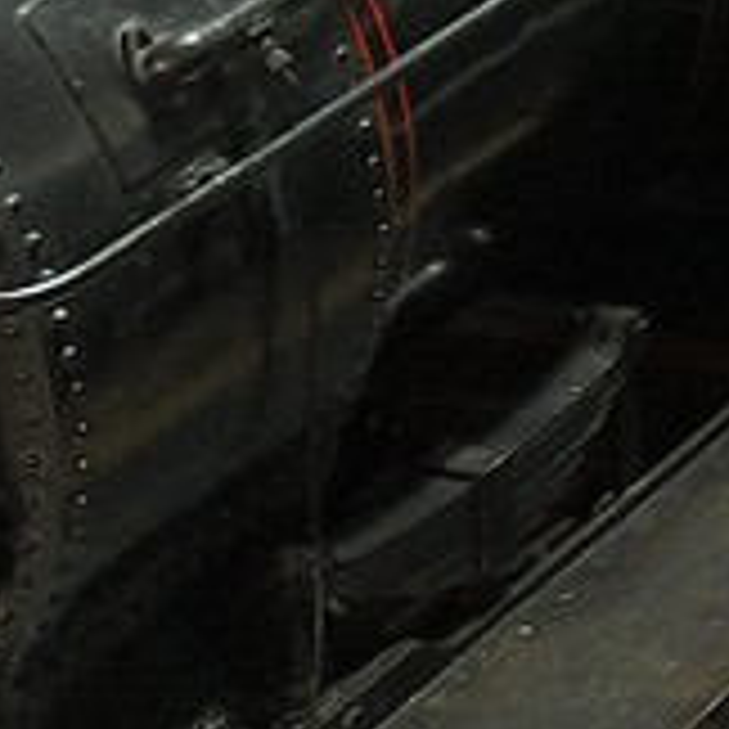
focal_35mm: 201
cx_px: 2678
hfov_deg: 7.1
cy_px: -976
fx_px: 4789
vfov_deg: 8.1
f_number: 4
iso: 800
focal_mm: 24
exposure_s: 1/13
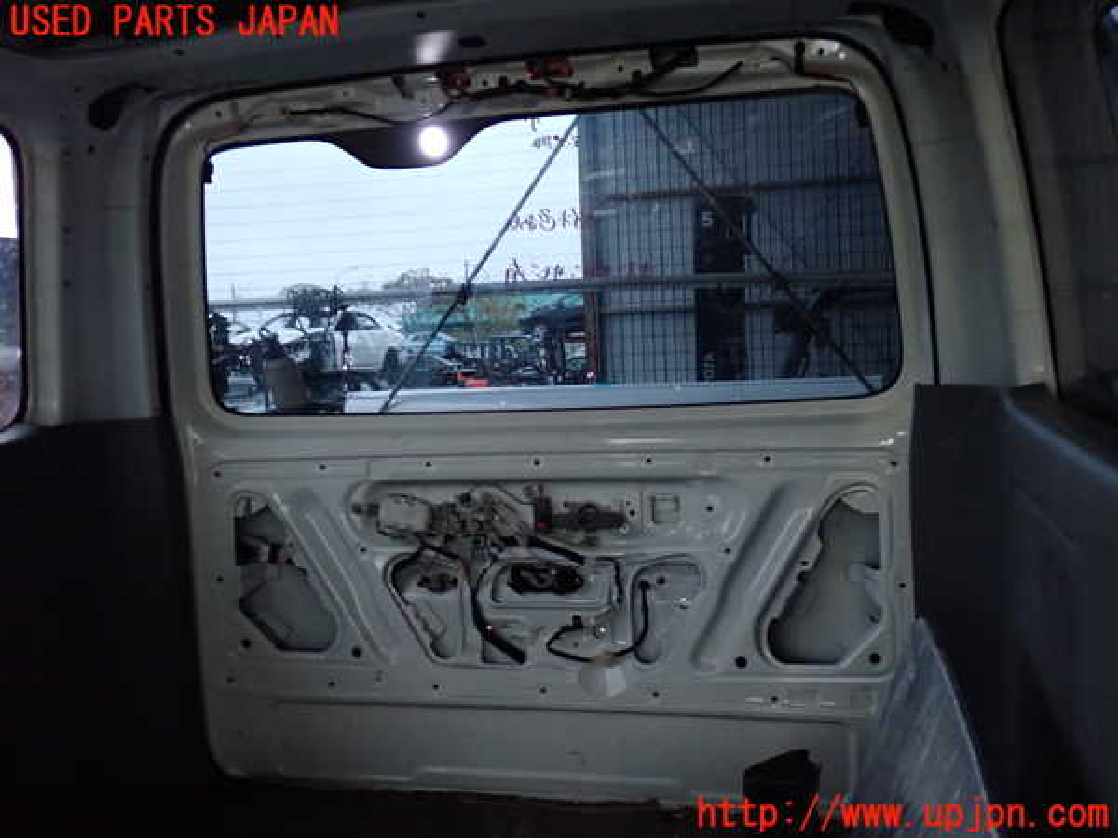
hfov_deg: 51.4
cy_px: 419
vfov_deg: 39.7
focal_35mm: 36
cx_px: 559
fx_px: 1163
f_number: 2.5
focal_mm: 6.37
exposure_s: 1/15
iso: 800
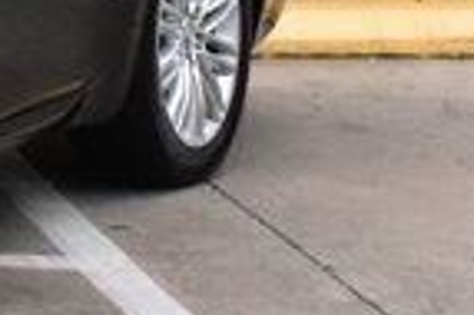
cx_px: -540
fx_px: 4248
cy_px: -398
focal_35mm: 323
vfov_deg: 4.2
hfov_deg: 6.2
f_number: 13
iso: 2500
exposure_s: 1/1250
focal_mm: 30
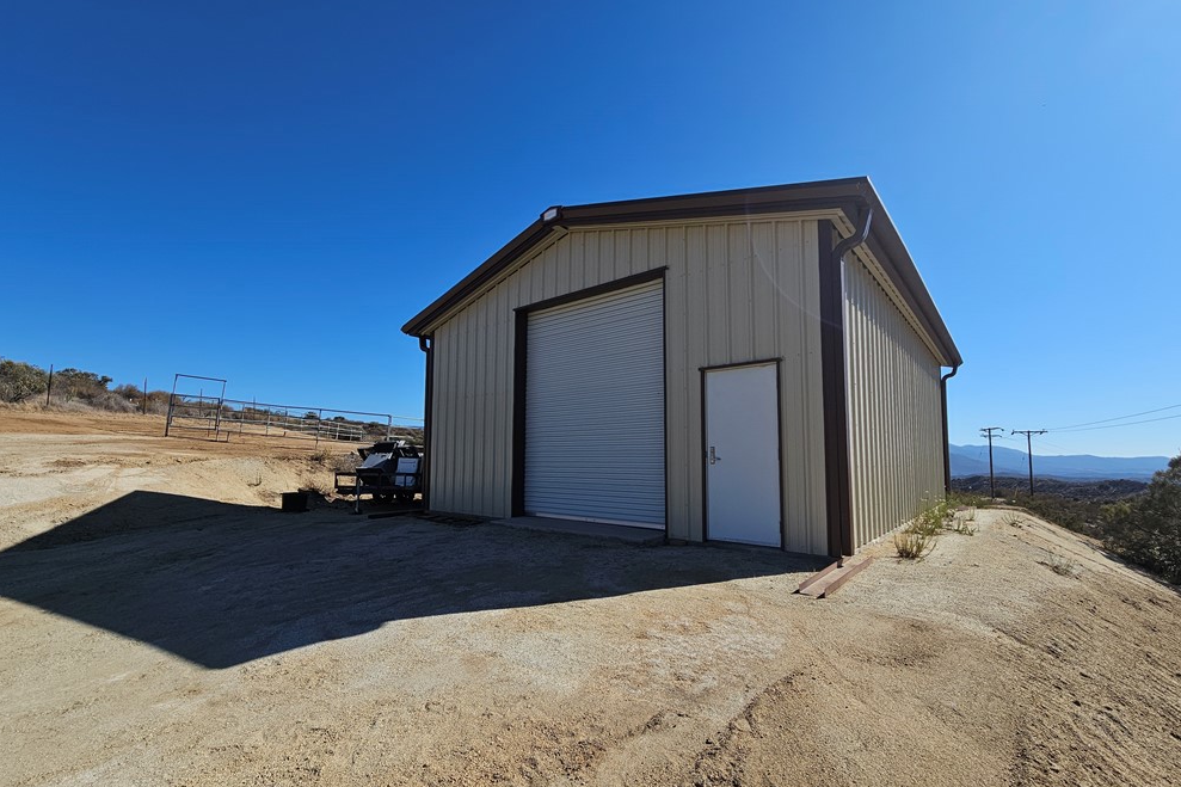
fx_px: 459
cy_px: 430
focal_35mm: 14
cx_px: 589
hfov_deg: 104.3
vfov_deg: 81.0
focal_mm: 2.2
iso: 50
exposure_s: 1/3001
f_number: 2.2
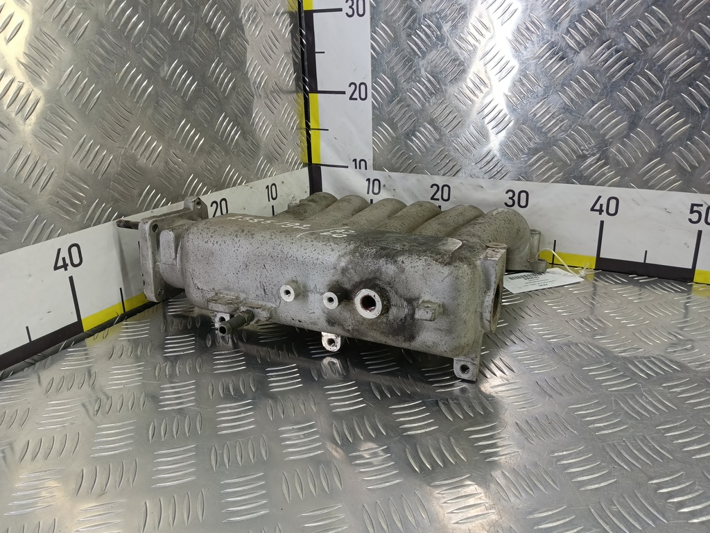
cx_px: 355
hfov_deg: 73.9
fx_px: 472
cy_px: 266
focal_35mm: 23
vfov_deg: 58.9
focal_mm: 4.11
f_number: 1.6
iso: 142
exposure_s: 1/50
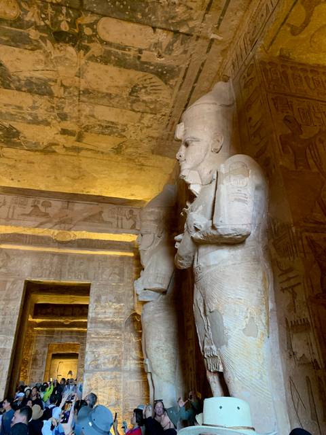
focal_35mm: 26
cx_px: 163
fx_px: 326
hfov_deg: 53.1
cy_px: 218
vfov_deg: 67.3
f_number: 1.8
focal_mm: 4.25
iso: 400
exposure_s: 1/60
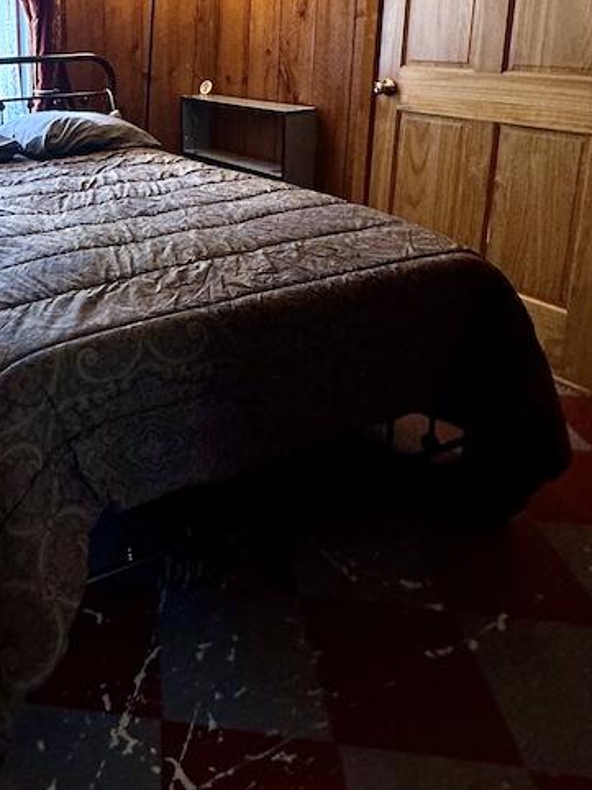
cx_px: 33
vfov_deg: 55.9
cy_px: 162
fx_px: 685
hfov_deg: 42.0
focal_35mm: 30
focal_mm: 2.22
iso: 320
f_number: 2.2
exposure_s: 1/120
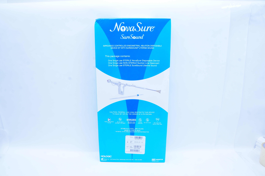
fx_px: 199
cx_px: 132
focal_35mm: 27
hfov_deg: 67.4
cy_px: 88
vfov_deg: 47.8
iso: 400
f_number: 13
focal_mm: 18
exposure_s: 1/10
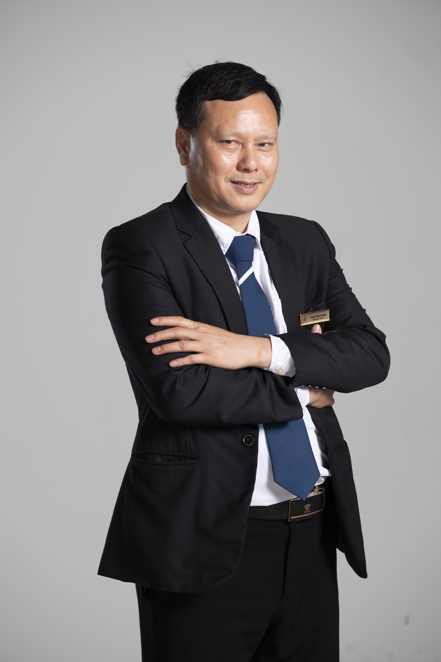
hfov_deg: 9.3
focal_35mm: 148
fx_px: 2719
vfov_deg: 13.9
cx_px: 221
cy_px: 333
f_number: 4
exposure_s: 1/160
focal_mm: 98.2
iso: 200
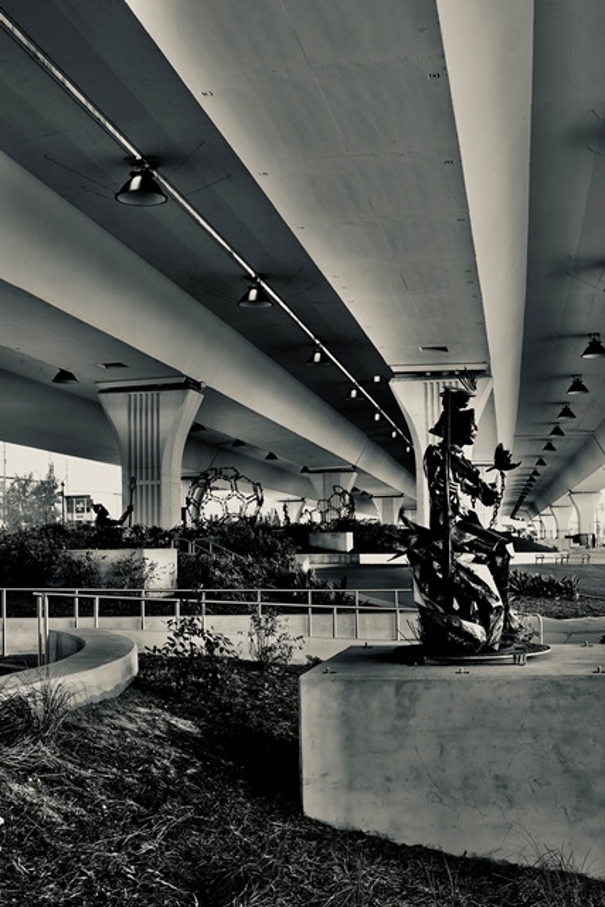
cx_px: 302
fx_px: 1058
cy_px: 454
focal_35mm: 42
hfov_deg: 31.9
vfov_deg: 46.4
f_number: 5.6
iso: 400
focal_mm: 28
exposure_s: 1/160
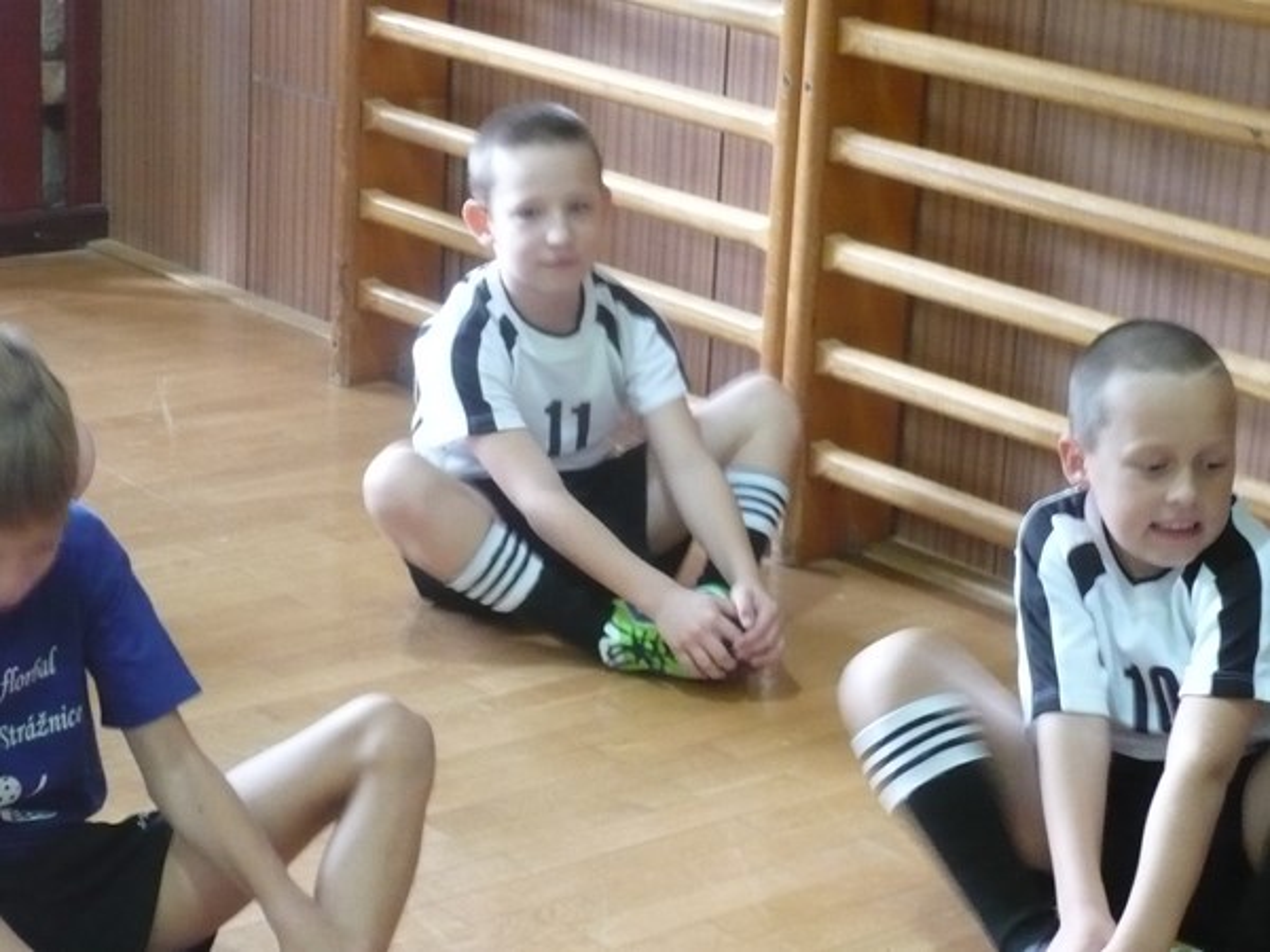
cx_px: 635
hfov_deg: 20.4
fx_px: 3522
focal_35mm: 96
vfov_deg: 15.4
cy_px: 476
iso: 400
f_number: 4
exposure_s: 1/13
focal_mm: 11.5
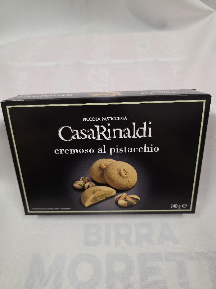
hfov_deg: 58.9
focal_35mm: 23
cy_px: 144
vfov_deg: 73.9
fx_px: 191
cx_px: 108
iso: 400
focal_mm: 6.3
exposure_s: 1/101
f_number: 1.7
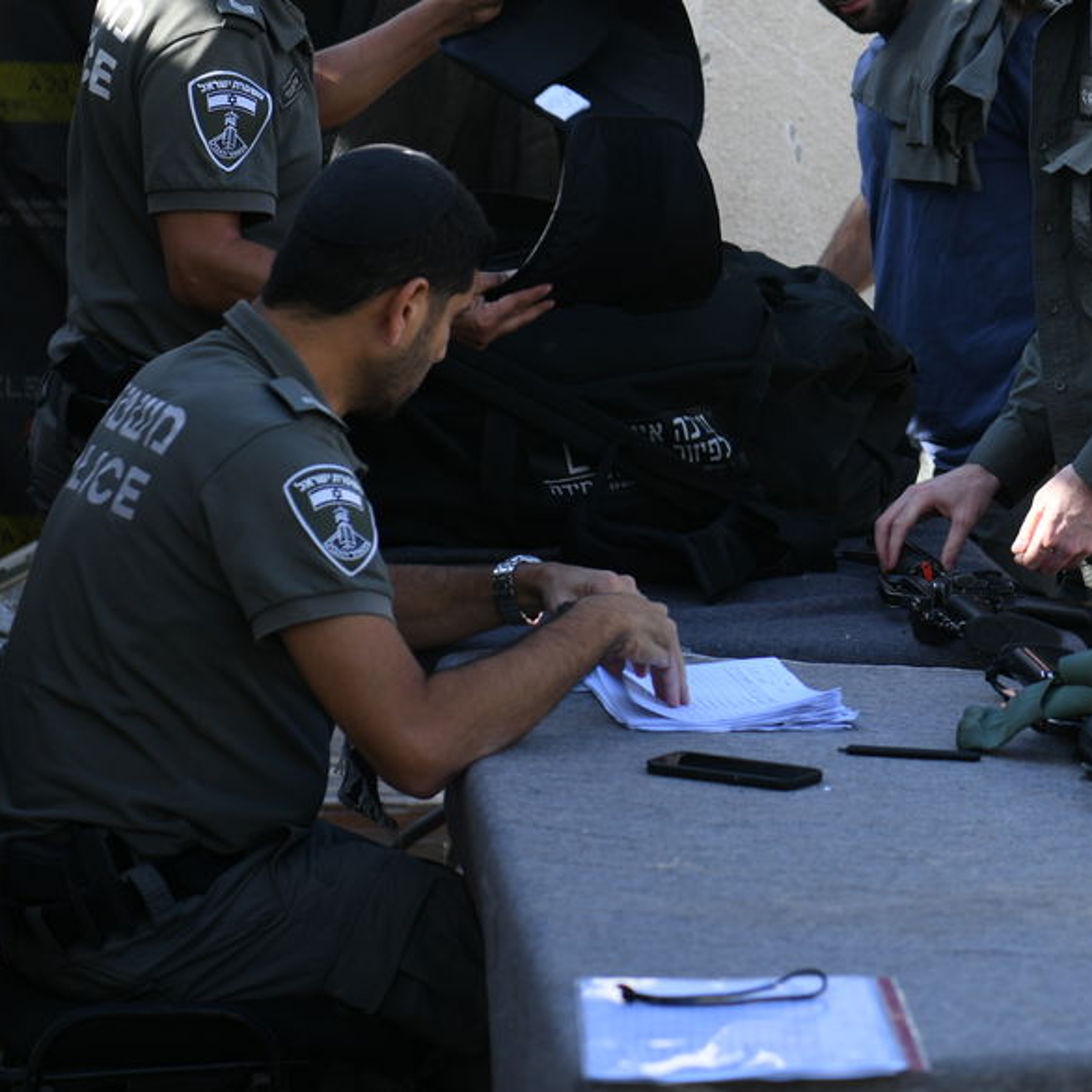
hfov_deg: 12.2
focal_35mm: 142
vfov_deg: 12.3
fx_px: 5068
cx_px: 1047
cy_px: 228
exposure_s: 1/250
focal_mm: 70
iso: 64
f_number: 3.5
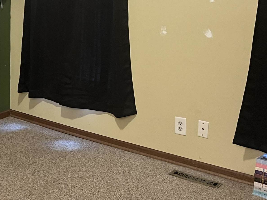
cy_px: 47
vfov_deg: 21.7
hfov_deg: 27.4
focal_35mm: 67
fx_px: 517
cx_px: 4
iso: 500
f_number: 1.5
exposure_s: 1/40
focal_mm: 5.7
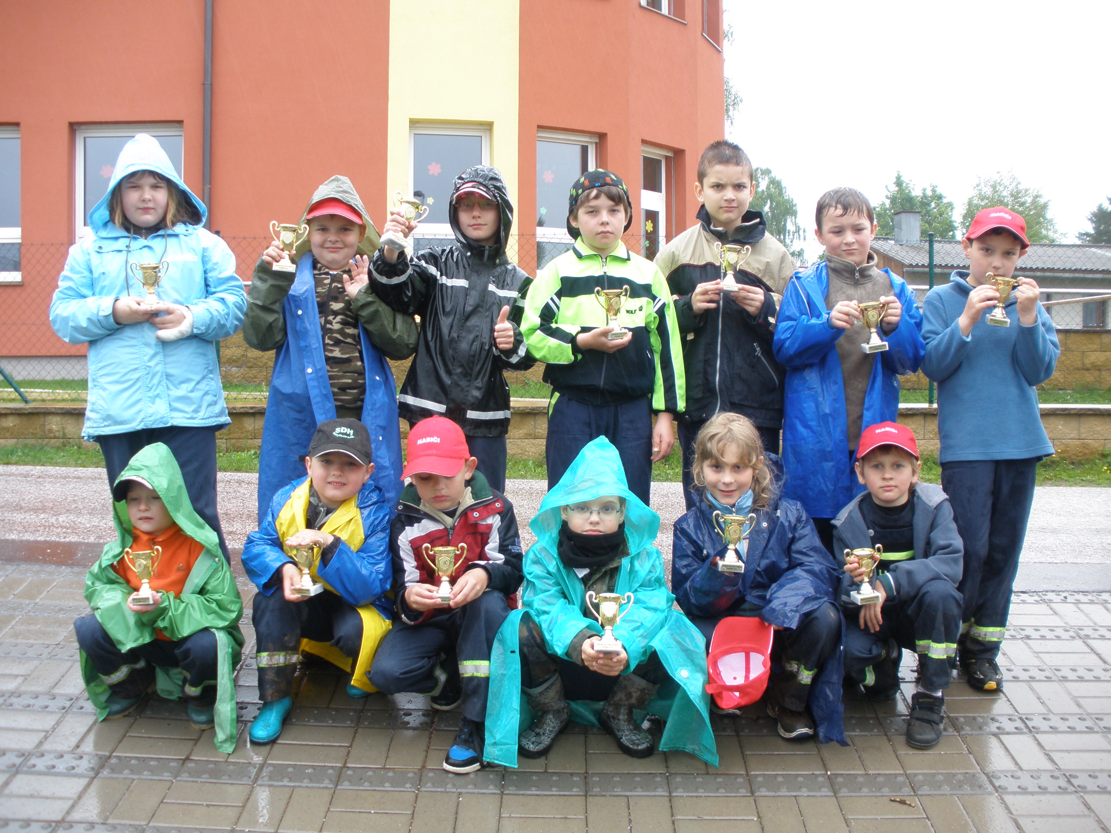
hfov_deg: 51.4
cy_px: 416
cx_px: 556
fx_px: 1155
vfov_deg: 39.7
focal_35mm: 36
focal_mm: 6.3
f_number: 3.5
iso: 80
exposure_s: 1/50
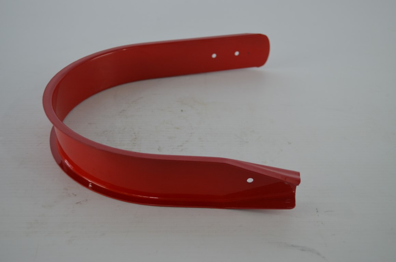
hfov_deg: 46.5
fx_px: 461
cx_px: 198
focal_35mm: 42
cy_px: 131
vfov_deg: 31.7
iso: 400
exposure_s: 1/60
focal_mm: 28
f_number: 4.5
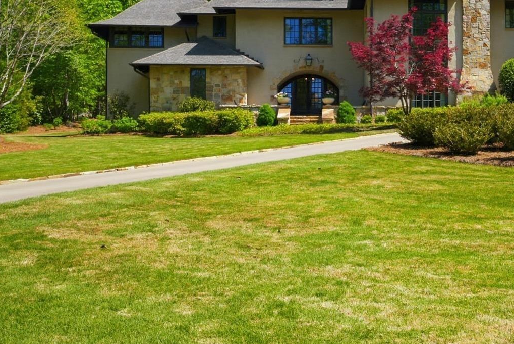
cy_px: 143
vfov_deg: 28.8
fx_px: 669
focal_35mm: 47
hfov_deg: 41.1
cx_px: 373
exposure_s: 1/125
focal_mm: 29.5
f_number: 9
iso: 100
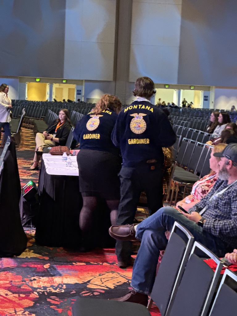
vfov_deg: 25.3
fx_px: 703
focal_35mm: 77
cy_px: 158
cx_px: 118
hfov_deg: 19.1
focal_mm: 9
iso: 1250
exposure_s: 1/30
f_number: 2.8
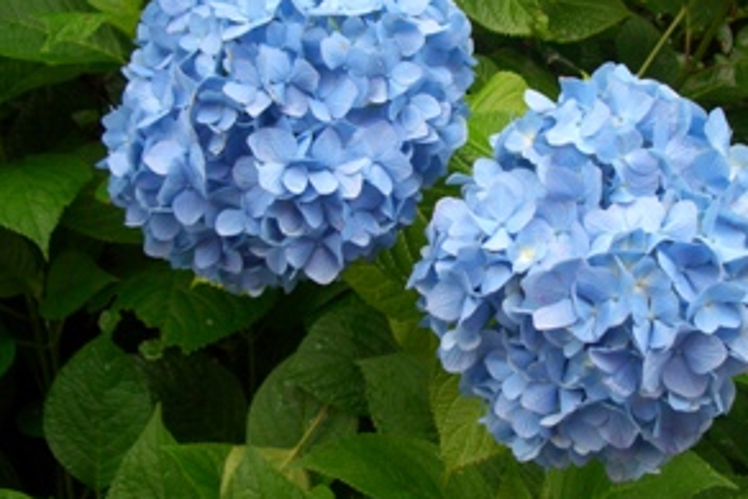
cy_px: 209
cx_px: 471
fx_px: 1039
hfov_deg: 39.3
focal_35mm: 50
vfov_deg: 27.0
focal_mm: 5.8
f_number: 2.6
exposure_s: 1/100
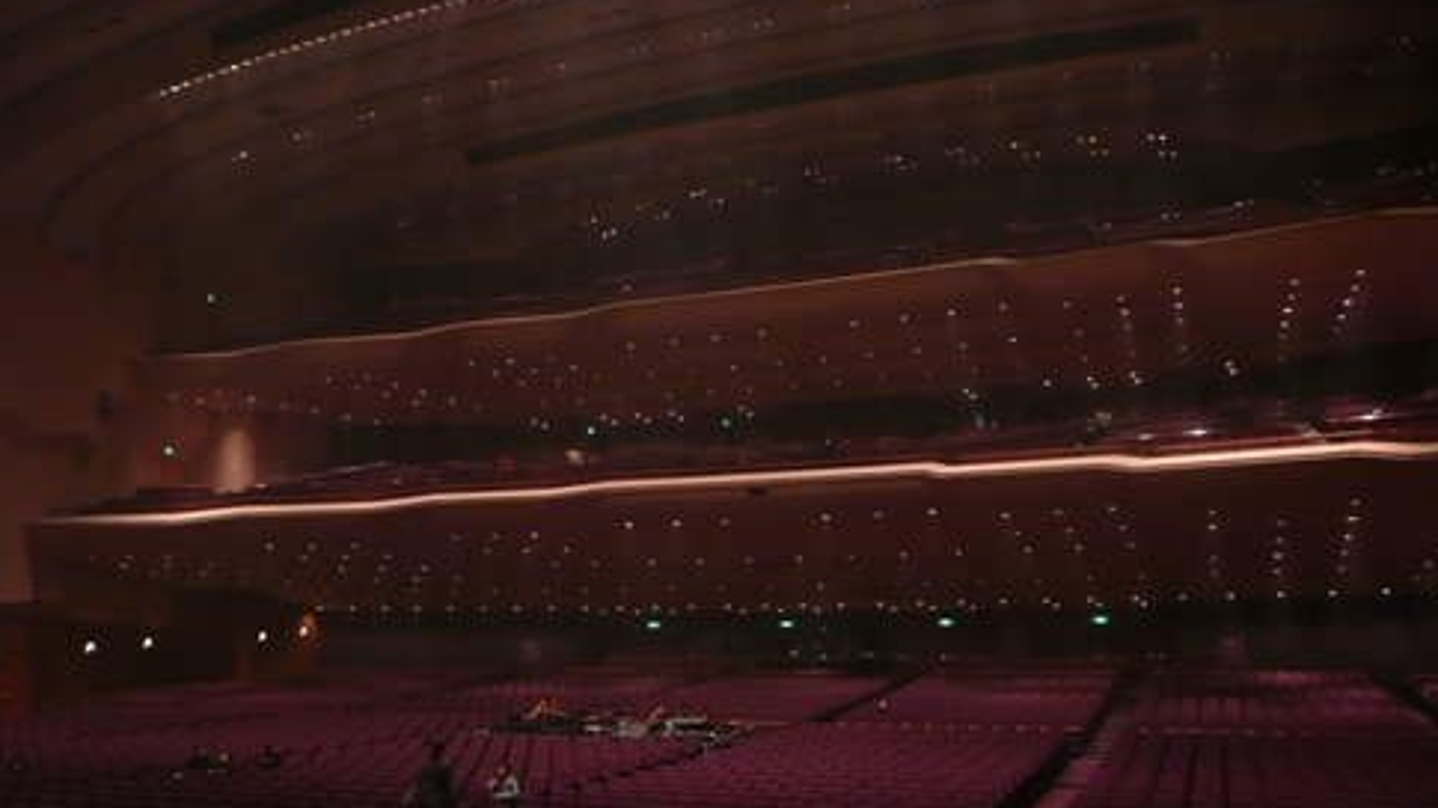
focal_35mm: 31
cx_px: 725
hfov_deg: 62.6
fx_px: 1182
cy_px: 509
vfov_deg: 37.5
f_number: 3.3
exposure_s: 1/8
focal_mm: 4.6
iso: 200
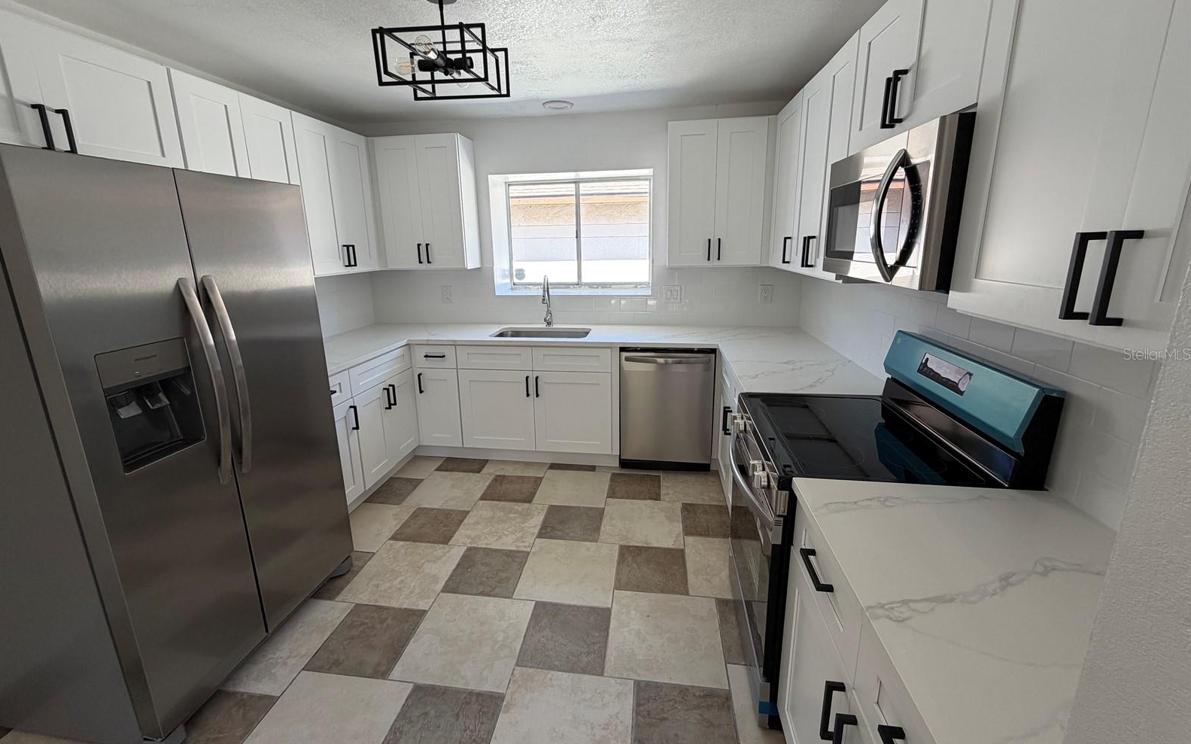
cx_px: 592
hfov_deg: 101.5
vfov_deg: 74.7
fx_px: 487
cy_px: 354
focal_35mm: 15
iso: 64
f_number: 2.2
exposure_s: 1/121
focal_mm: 2.22
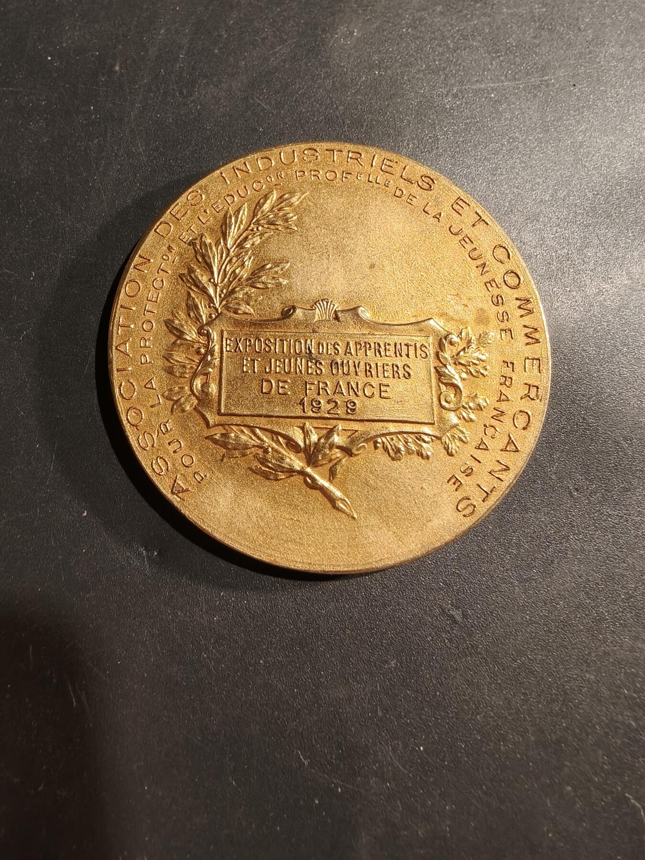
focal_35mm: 23
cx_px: 322
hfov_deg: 58.9
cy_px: 430
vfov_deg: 73.9
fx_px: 571
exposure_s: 1/84.7
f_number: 2
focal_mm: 2.32
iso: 160
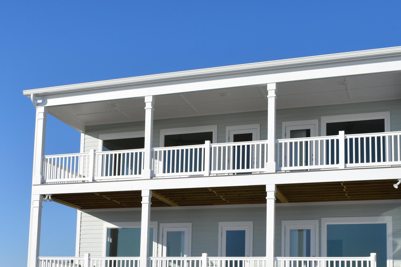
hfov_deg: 35.3
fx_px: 624
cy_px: 231
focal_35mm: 56
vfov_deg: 23.6
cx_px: 133
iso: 200
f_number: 11
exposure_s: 1/500
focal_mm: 20
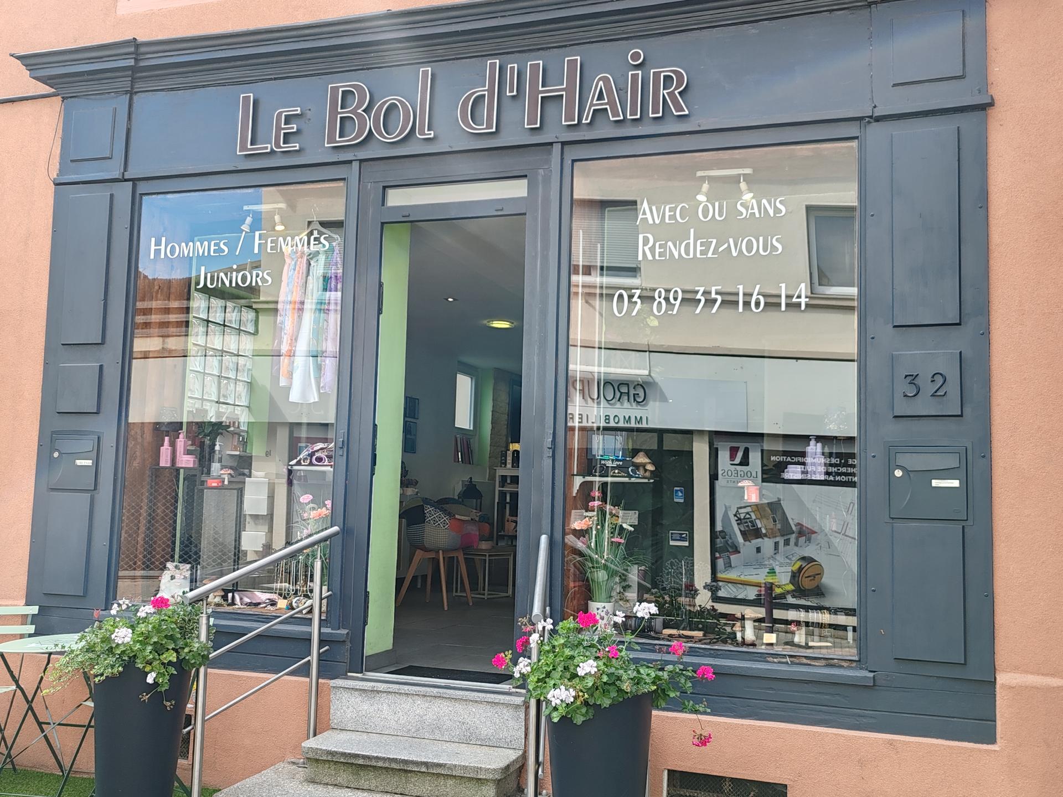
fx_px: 1075
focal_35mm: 35
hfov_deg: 52.6
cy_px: 398
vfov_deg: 40.7
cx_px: 532
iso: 50
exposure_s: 1/120
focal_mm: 6.12
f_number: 1.9
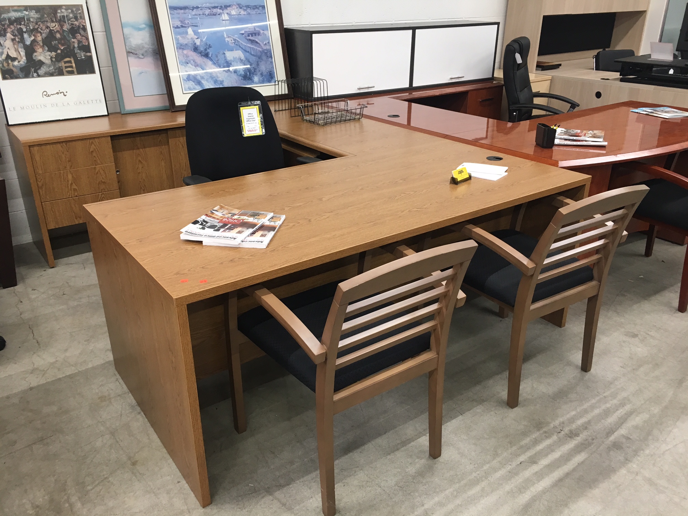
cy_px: 258
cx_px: 344
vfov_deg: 48.2
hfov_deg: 61.7
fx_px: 576
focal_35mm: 29
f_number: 2.2
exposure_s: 1/30
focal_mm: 4.15
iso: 80
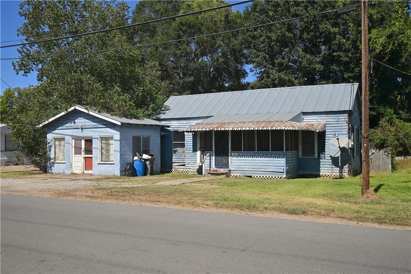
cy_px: 137
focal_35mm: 35
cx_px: 206
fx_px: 399
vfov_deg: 37.8
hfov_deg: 54.5
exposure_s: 1/125
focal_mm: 35
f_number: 14
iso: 125
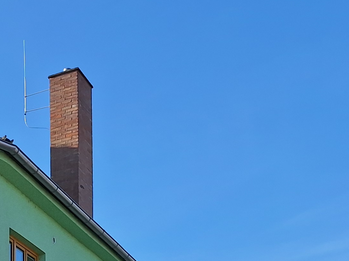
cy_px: 439
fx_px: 867
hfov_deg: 19.1
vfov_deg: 15.3
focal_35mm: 86
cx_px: -214
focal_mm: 5.54
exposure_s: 1/2762
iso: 40
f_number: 1.8
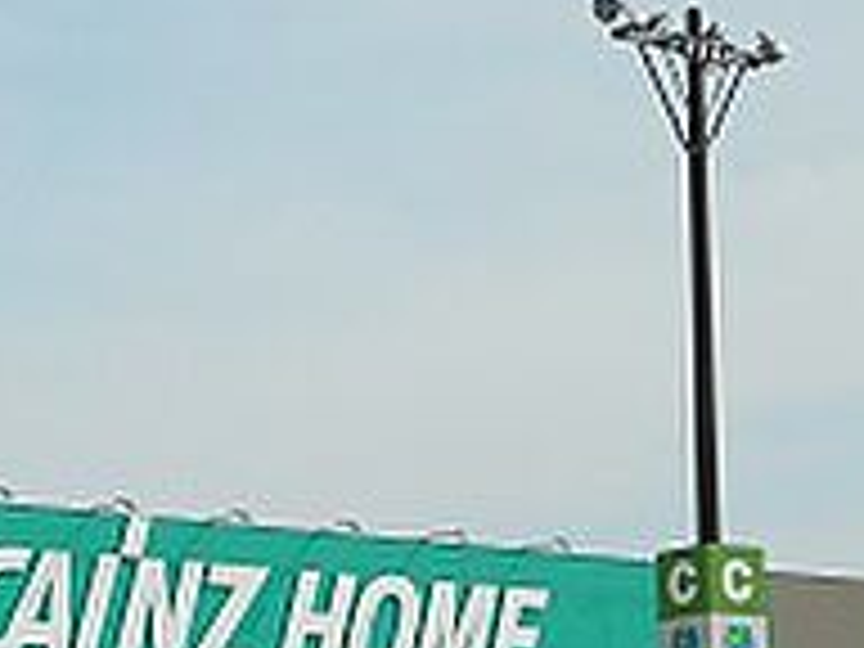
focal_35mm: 130
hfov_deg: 15.1
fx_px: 3245
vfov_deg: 11.1
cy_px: 886
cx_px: 198
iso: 80
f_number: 4.5
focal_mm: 6.9
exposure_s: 1/800
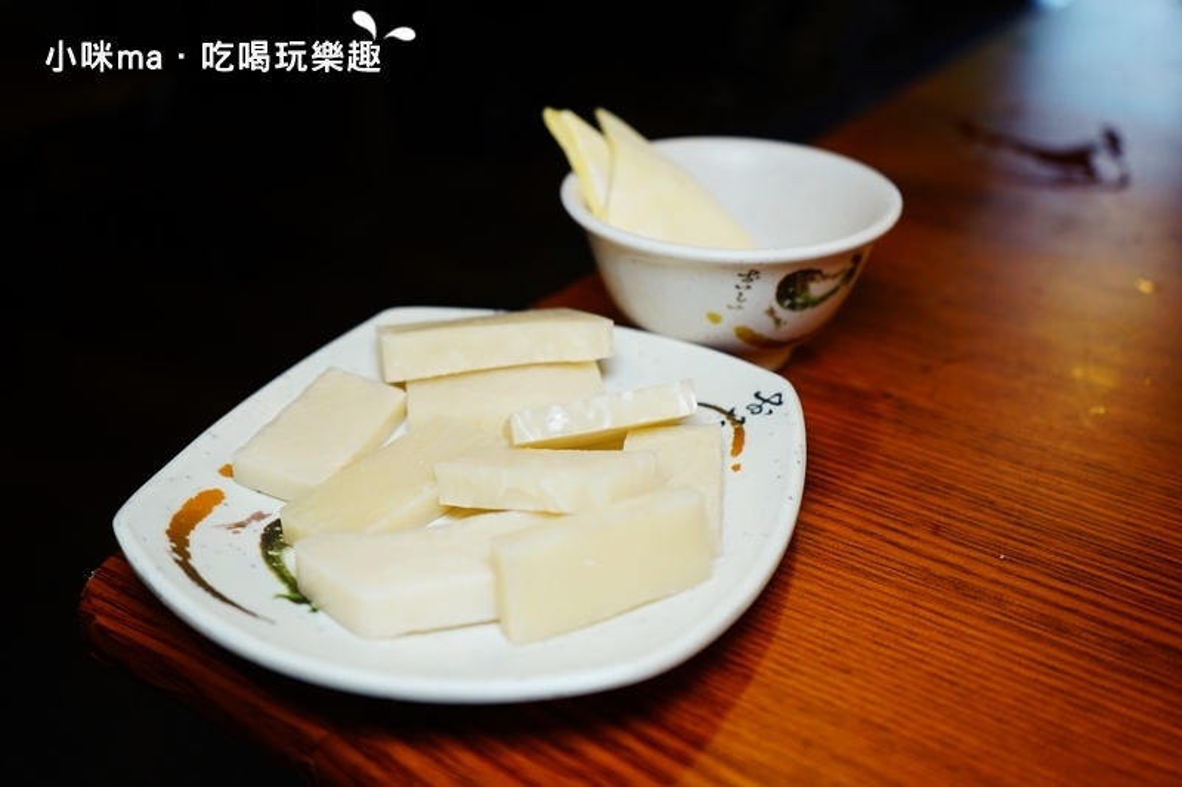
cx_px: 591
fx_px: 1083
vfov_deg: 40.0
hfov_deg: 57.2
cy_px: 394
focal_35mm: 33
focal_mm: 33
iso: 400
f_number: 4
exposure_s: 1/60
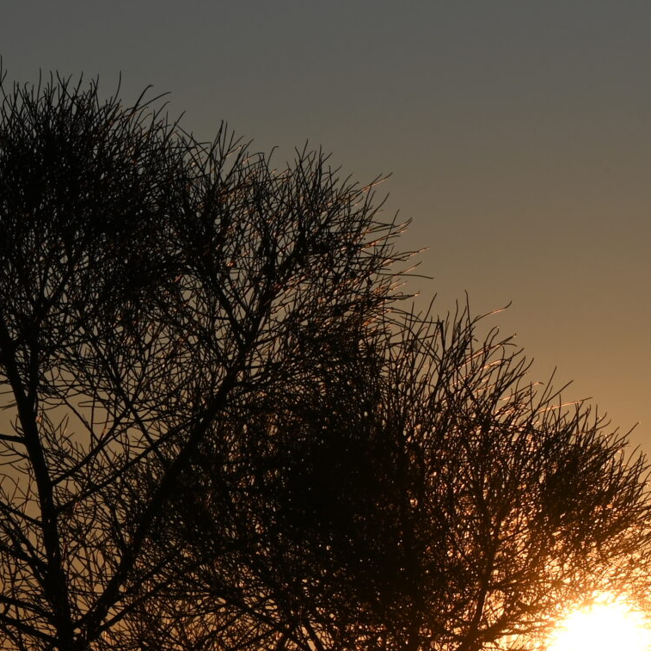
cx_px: 650
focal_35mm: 374
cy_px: 585
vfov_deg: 4.7
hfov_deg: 4.7
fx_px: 7958
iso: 100
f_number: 22
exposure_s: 1/160
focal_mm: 130
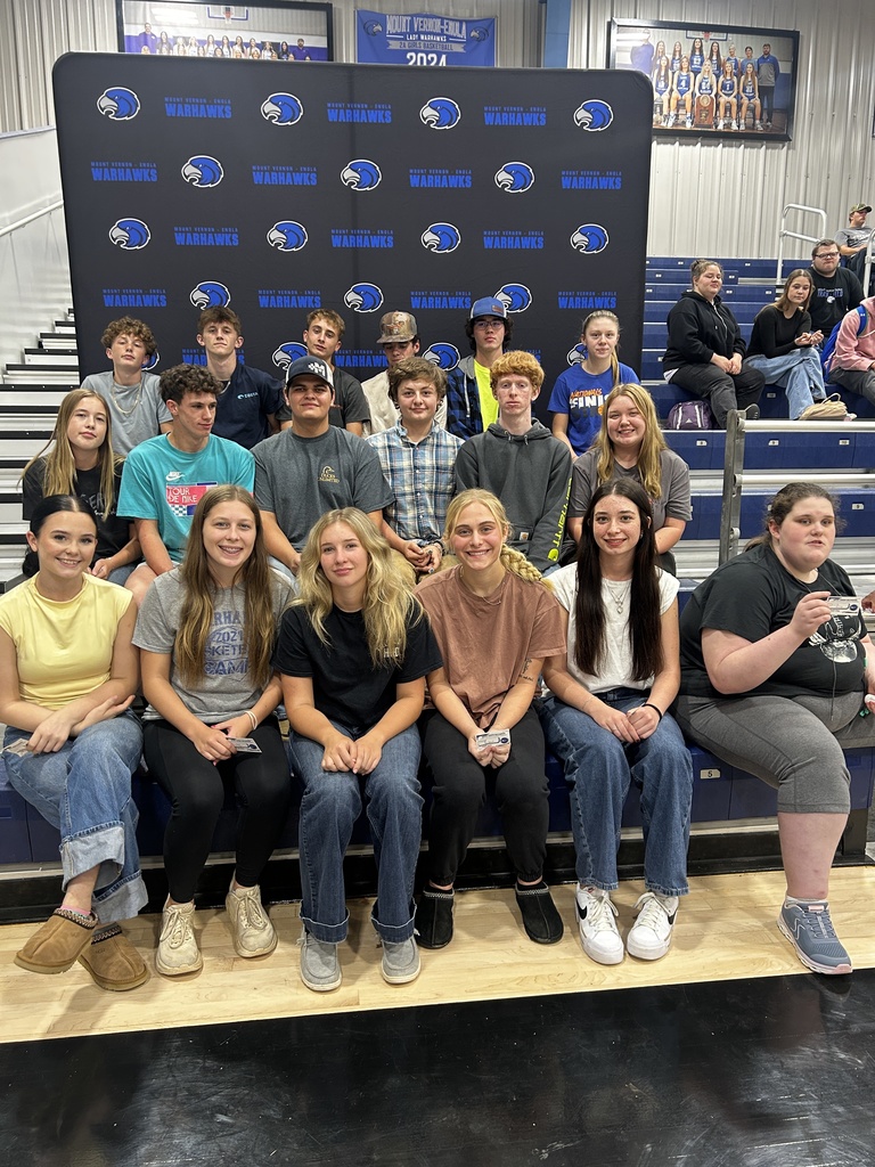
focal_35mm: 26
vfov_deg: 67.3
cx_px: 438
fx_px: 876
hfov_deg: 53.1
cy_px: 584
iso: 125
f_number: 1.5
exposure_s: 1/60
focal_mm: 5.7
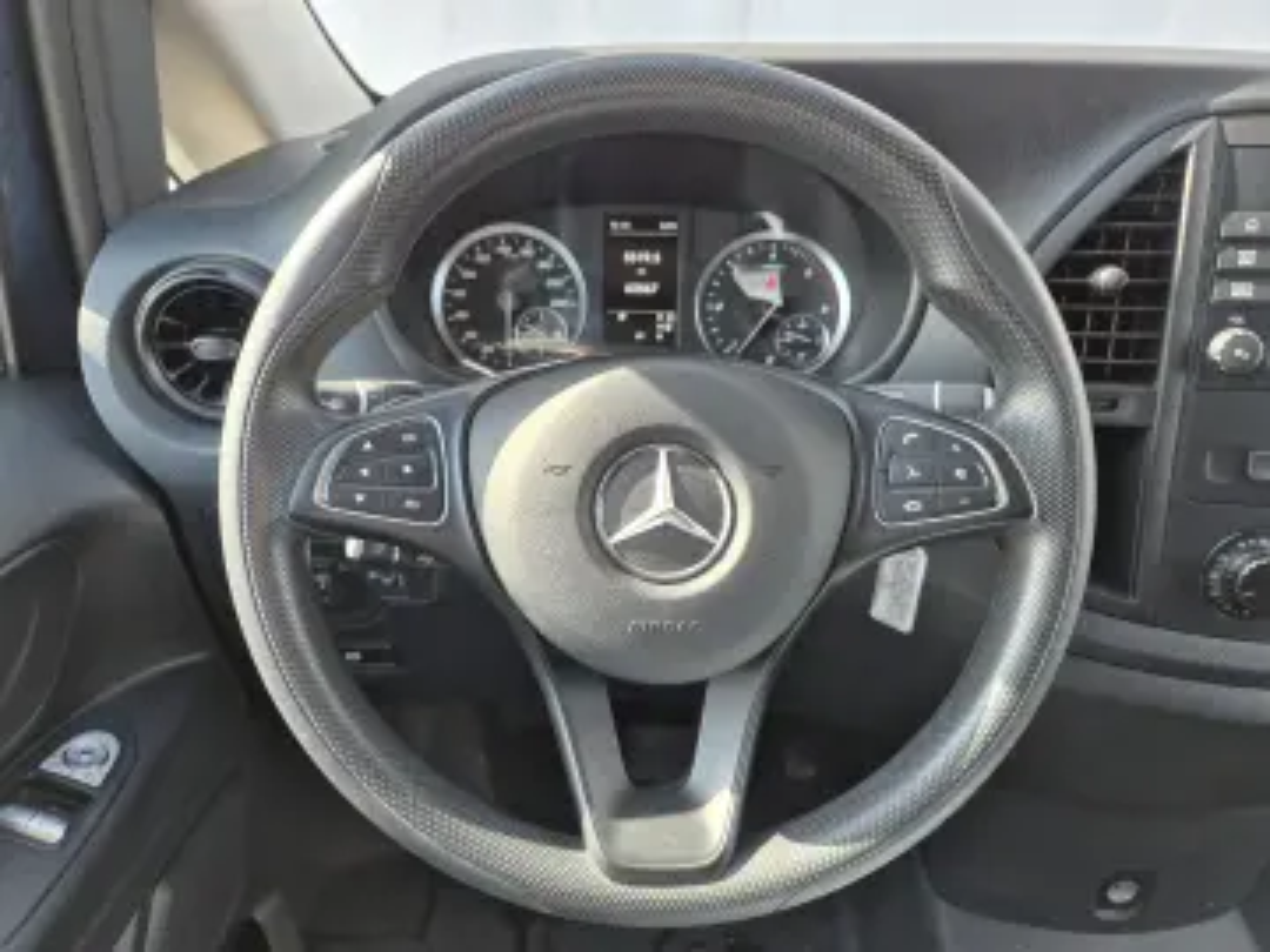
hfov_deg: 73.9
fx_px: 844
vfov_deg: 58.9
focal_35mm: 23
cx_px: 635
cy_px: 476
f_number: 1.8
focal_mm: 5.4
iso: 64
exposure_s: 1/180
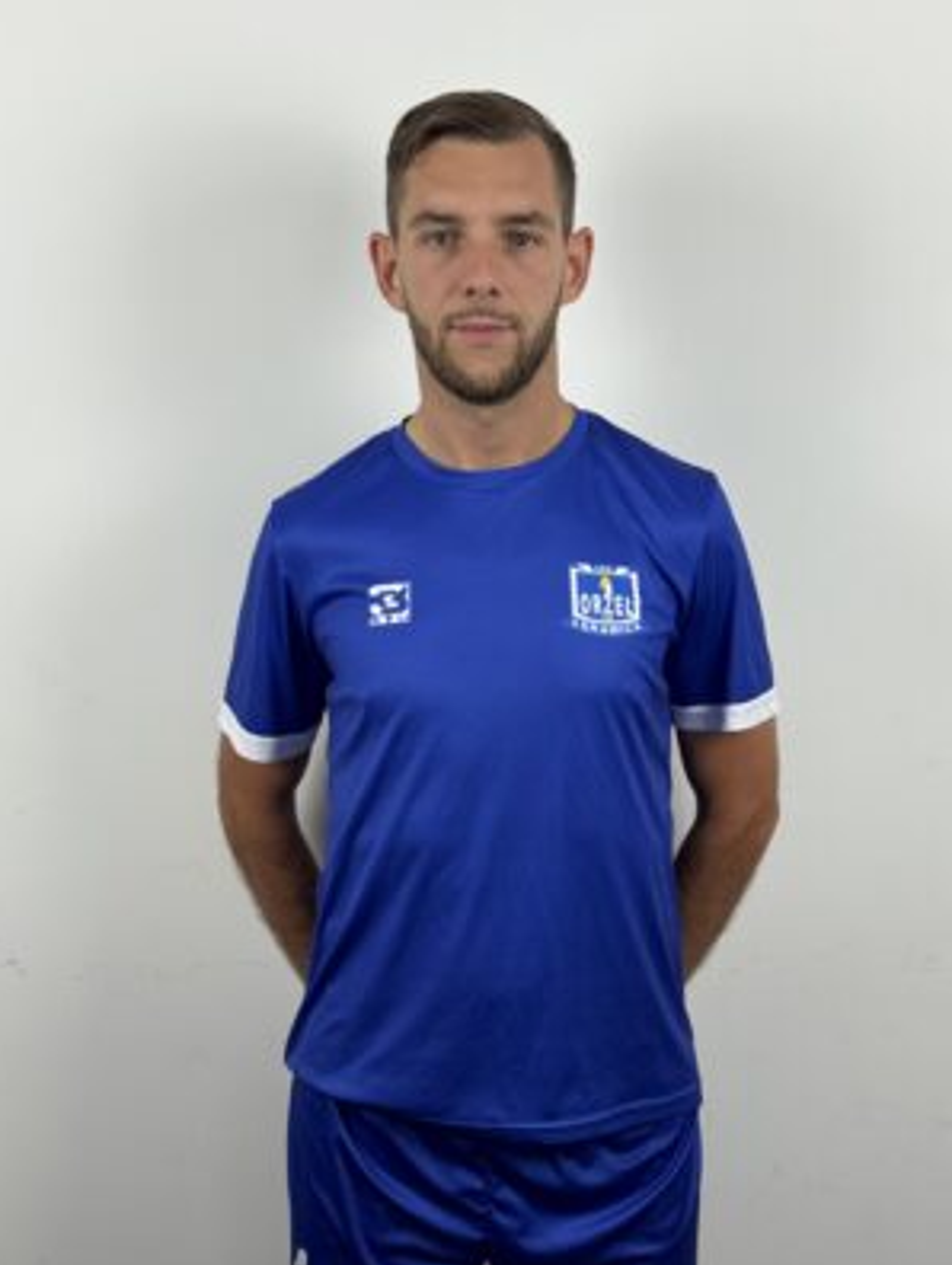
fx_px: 1830
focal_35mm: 50
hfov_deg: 29.2
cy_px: 656
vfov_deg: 38.1
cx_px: 476
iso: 80
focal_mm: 6.76
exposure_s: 1/100
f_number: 1.78
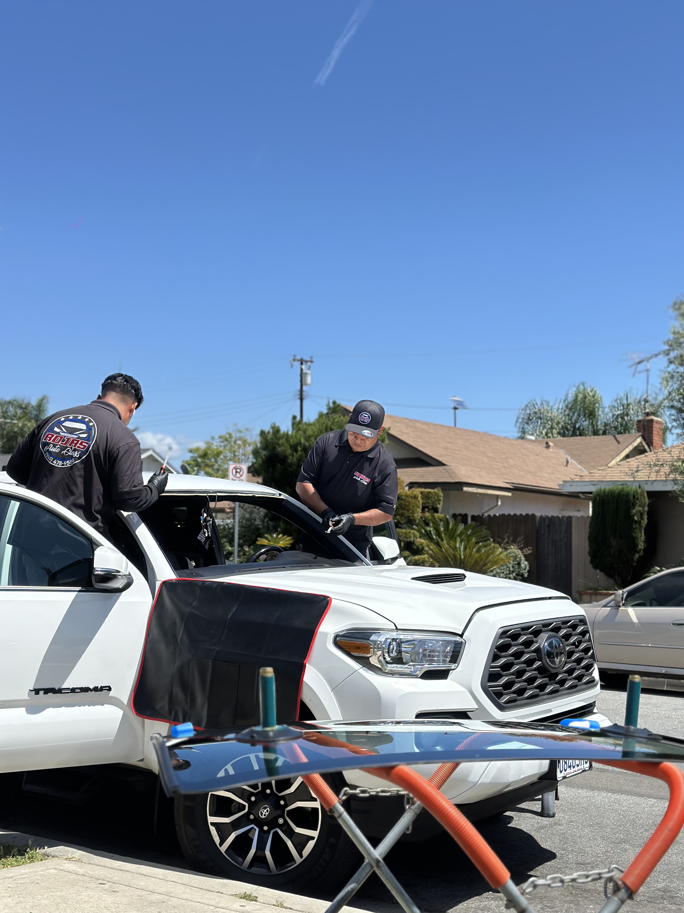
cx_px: 342
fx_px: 1265
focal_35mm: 48
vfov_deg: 39.7
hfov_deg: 30.3
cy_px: 456
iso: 100
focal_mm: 6.86
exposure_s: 1/7634
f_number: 1.78
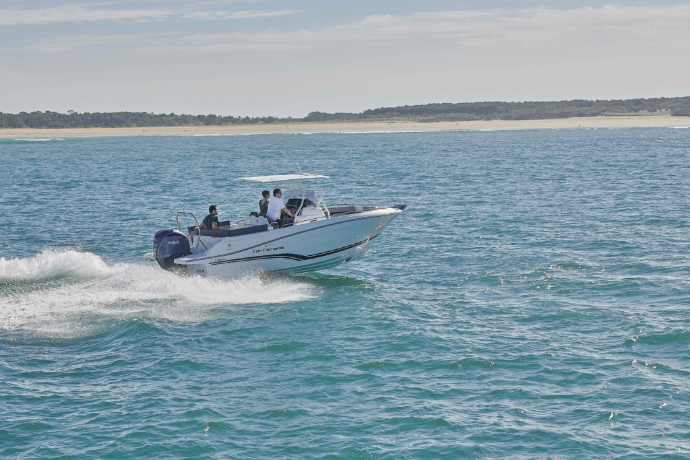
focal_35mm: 82
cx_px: 345
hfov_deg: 24.8
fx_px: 1572
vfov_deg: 16.7
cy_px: 230
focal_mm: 82
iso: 200
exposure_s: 1/800
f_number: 10
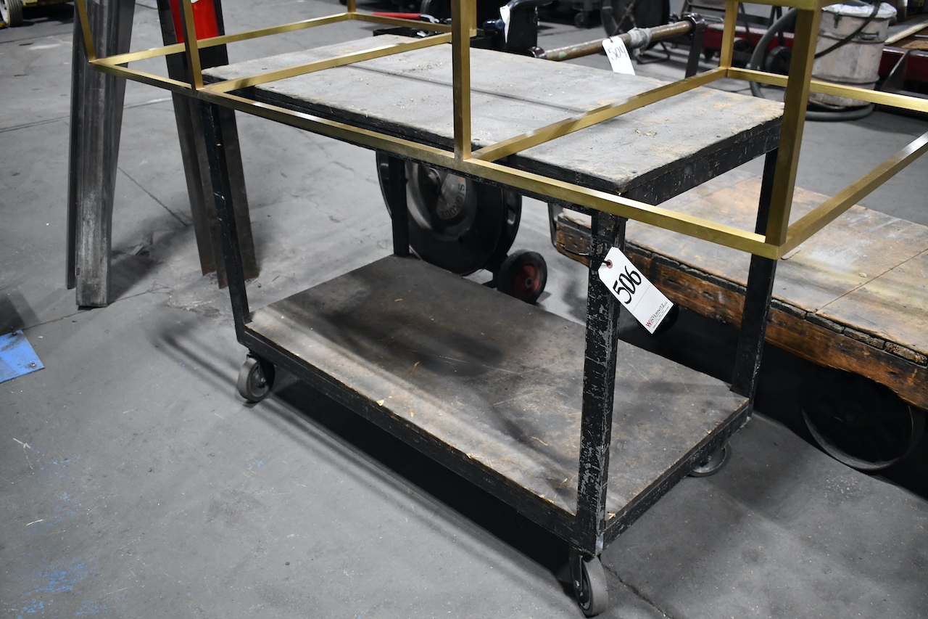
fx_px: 850
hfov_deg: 57.2
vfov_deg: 40.0
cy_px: 310
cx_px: 464
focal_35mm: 33
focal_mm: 22
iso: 2500
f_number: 3.8
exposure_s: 1/125
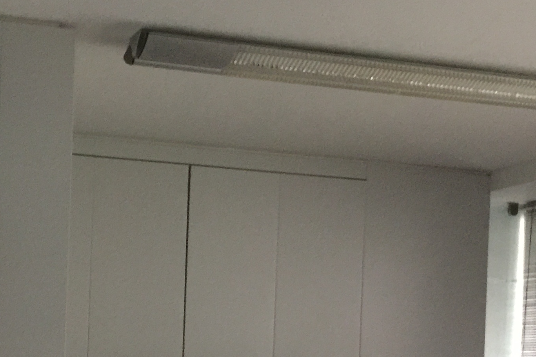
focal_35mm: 72
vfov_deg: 18.3
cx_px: 133
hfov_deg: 27.7
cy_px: 384
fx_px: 1072
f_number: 2.2
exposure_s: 1/4
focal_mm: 4.15
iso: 125
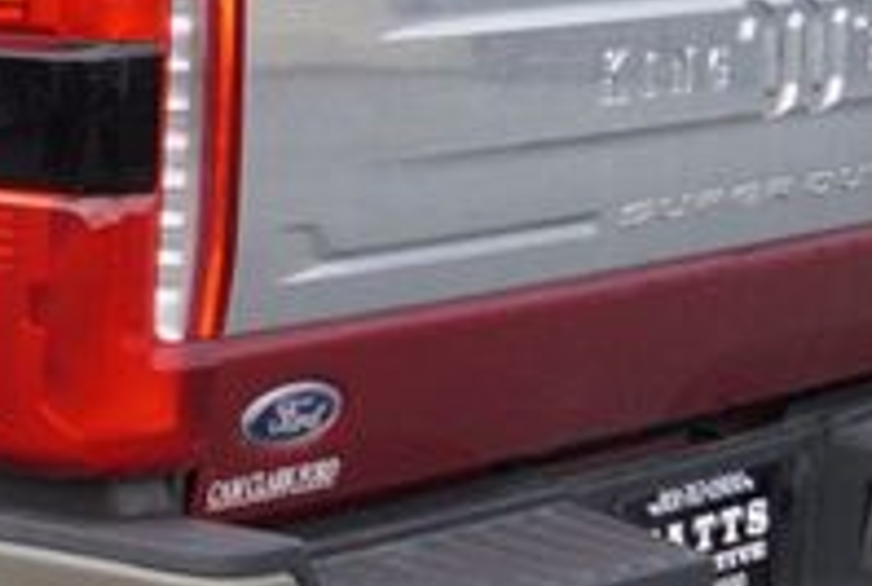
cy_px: 295
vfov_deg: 8.5
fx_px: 3947
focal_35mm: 163
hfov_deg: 11.4
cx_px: -832
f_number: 4
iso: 100
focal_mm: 21
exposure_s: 1/60
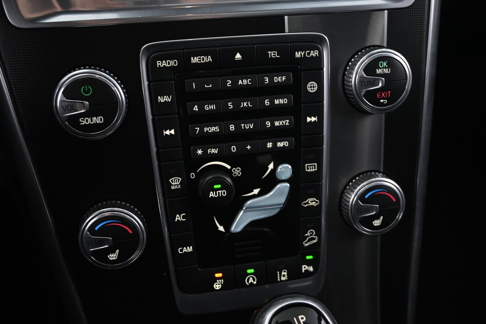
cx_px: 243
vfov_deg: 36.2
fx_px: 496
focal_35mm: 37
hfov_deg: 52.2
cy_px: 162
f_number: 4.2
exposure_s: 1/6
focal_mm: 24.5
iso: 1600
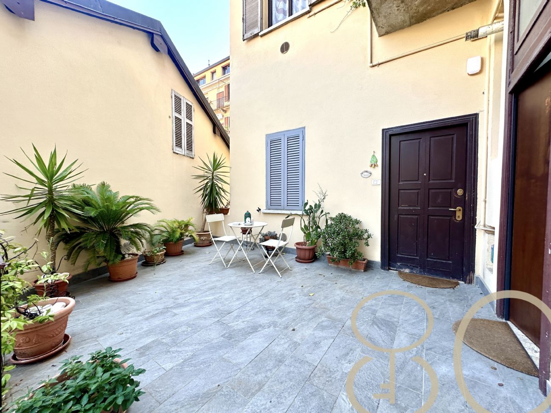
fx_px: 223
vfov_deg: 85.7
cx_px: 276
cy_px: 206
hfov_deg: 102.1
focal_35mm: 14
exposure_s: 1/99
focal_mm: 2.22
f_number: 2.2
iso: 40
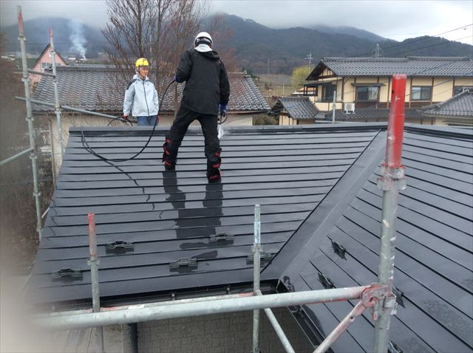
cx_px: 236
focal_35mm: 32
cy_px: 176
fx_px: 437
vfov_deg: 44.1
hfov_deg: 56.9
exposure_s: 1/481
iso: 32
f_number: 2.4
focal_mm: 3.3
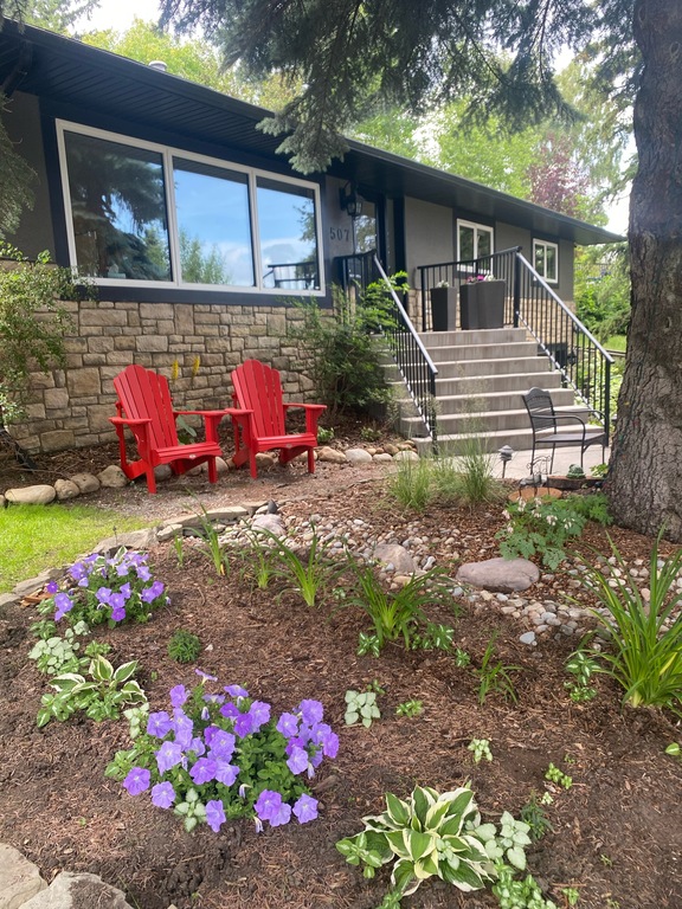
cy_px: 454
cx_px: 341
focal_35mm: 26
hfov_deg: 53.1
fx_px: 683
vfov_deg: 67.3
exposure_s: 1/122
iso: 40
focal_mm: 4.25
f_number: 1.8
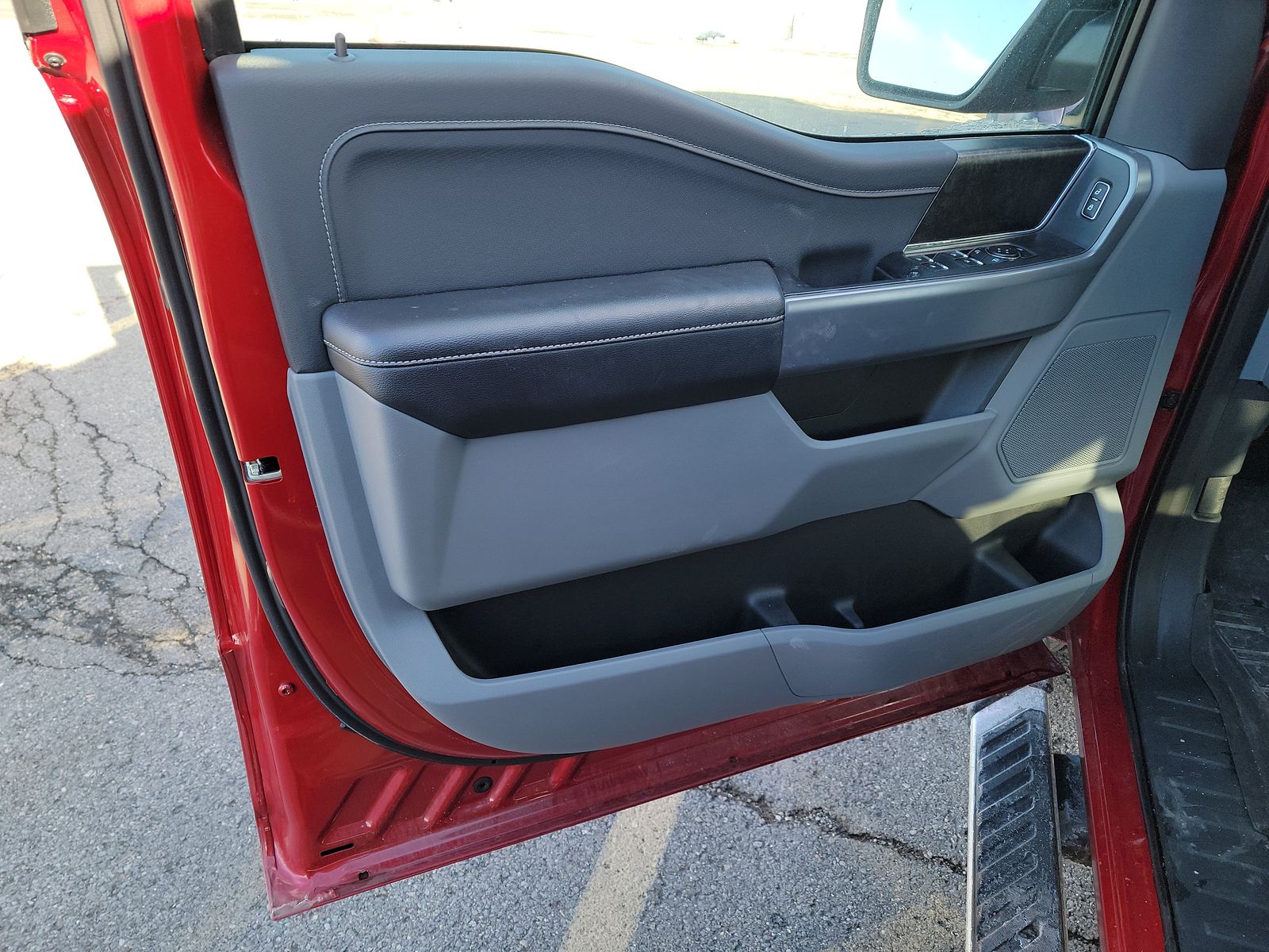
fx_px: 880
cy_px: 476
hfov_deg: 71.6
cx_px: 634
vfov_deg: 56.8
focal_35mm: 24
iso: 72
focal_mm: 6.7
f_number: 1.8
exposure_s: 1/119
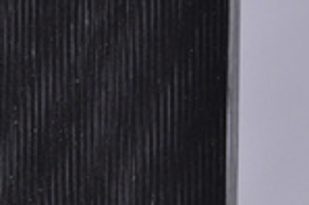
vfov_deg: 2.9
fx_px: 4068
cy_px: 254
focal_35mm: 475
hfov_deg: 4.3
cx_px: -62
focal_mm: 105
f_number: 9.5
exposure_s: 1/125
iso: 3200
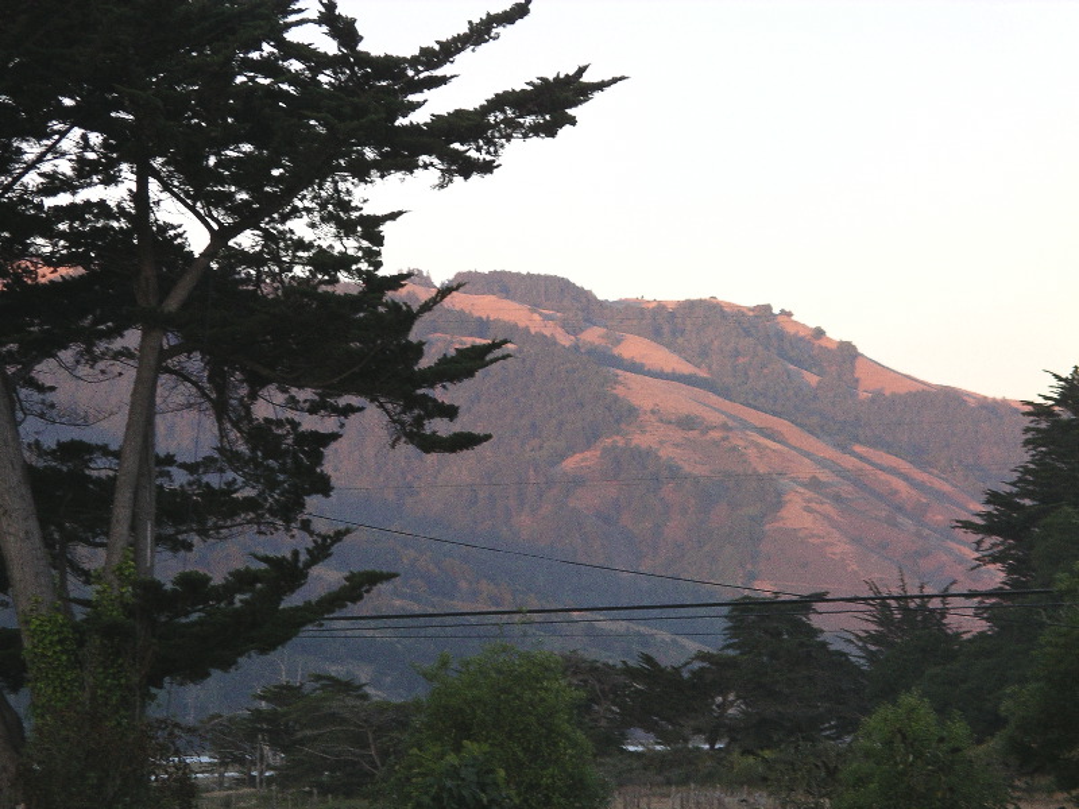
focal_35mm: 156
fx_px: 4863
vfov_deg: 9.5
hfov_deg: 12.7
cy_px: 404
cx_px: 540
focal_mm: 32.5
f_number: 4.4
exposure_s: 1/137
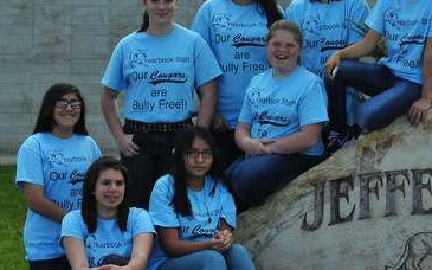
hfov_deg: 9.9
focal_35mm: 211
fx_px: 2484
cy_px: 142
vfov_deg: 6.2
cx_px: 402
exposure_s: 1/160
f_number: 8
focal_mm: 70
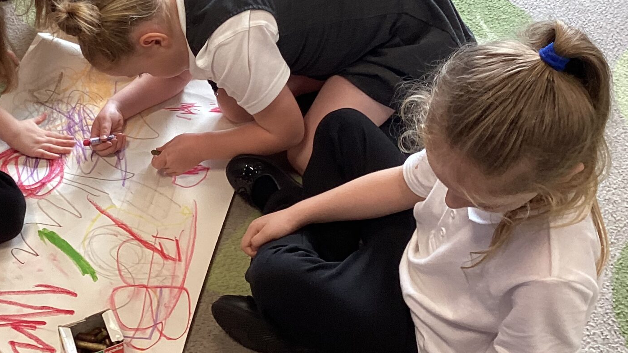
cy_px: 58
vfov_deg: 19.2
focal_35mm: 62
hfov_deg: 33.4
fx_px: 1032
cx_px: 182
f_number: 2.4
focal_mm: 3.3
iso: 50
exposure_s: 1/50
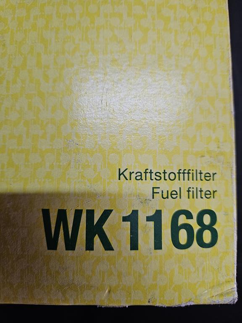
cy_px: 162
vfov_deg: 73.9
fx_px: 214
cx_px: 121
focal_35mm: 23
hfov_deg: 58.9
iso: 125
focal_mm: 5.4
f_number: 1.8
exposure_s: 1/100
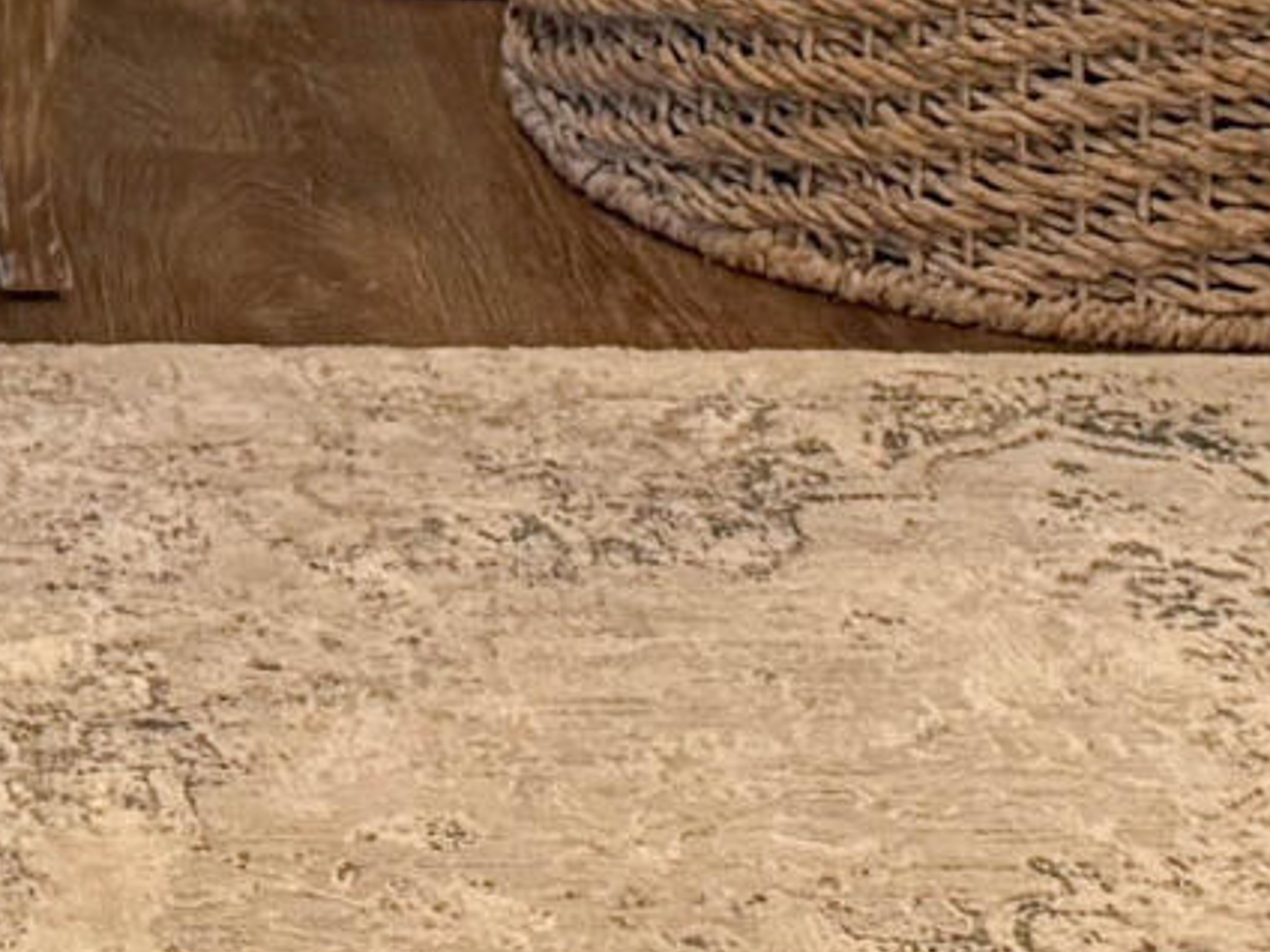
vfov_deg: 7.6
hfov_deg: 11.2
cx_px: -653
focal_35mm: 170
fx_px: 6237
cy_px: -1910
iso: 250
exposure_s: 1/60
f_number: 1.8
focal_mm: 6.76
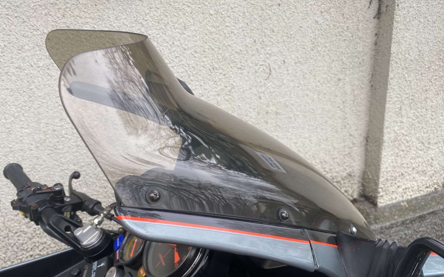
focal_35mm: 30
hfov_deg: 62.8
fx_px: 363
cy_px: 169
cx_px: 207
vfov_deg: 41.6
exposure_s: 1/122
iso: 40
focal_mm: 4.25
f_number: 1.8
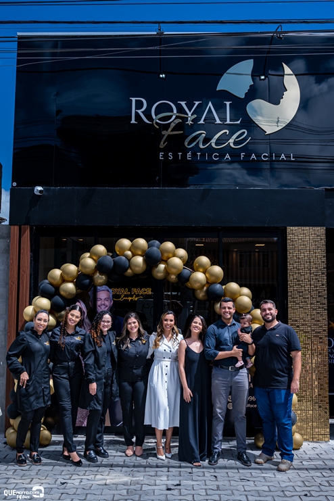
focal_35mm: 36
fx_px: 501
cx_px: 167
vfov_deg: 53.1
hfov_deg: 36.9
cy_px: 250
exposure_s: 1/800
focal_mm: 24
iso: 100
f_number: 3.5
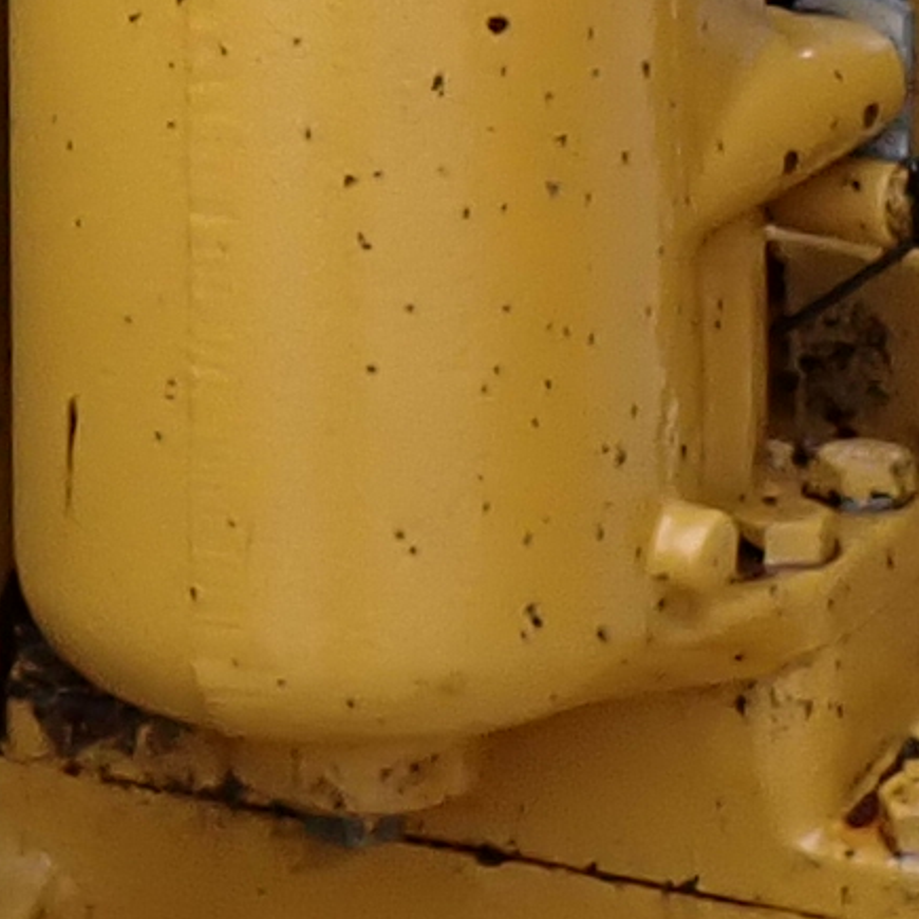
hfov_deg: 8.6
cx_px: 142
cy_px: -1048
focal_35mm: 203
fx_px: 6097
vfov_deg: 8.1
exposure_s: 1/500
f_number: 2.8
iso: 100
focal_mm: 4.5
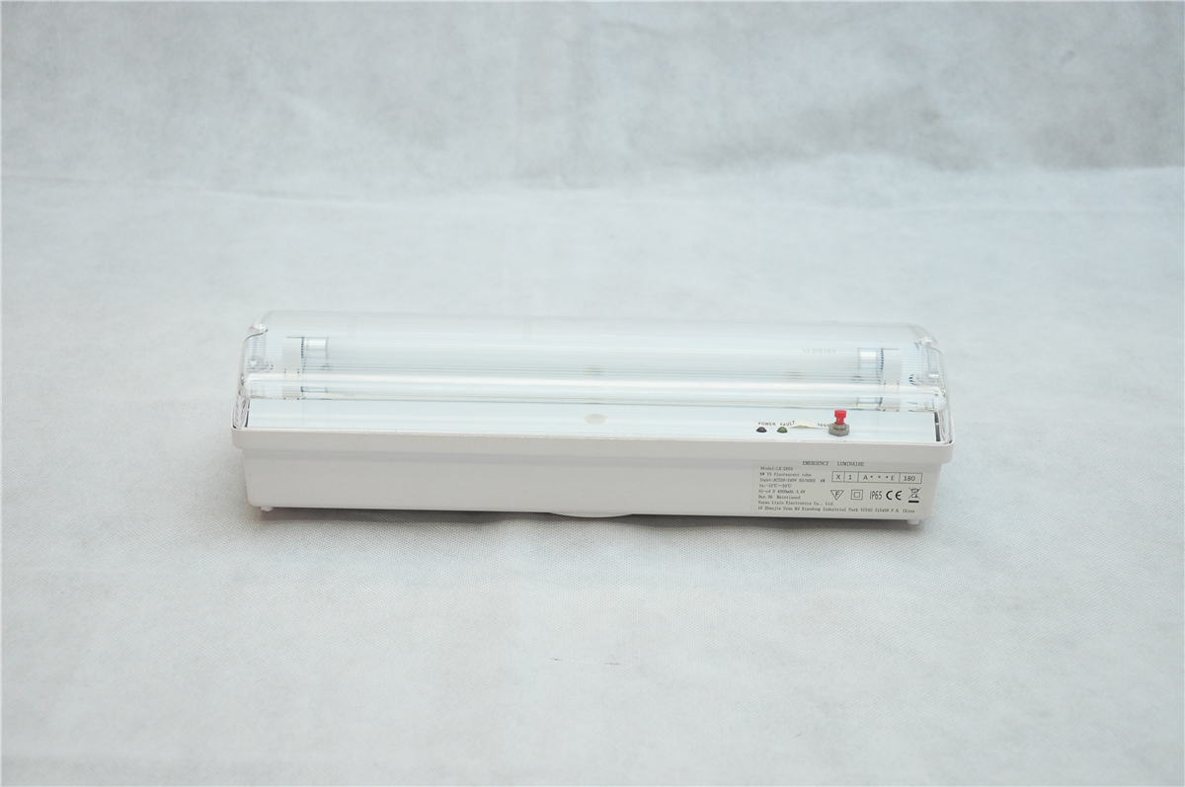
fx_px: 2466
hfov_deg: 27.0
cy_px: 394
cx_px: 592
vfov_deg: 18.1
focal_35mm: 75
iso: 1250
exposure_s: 1/125
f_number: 5.6
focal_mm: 50
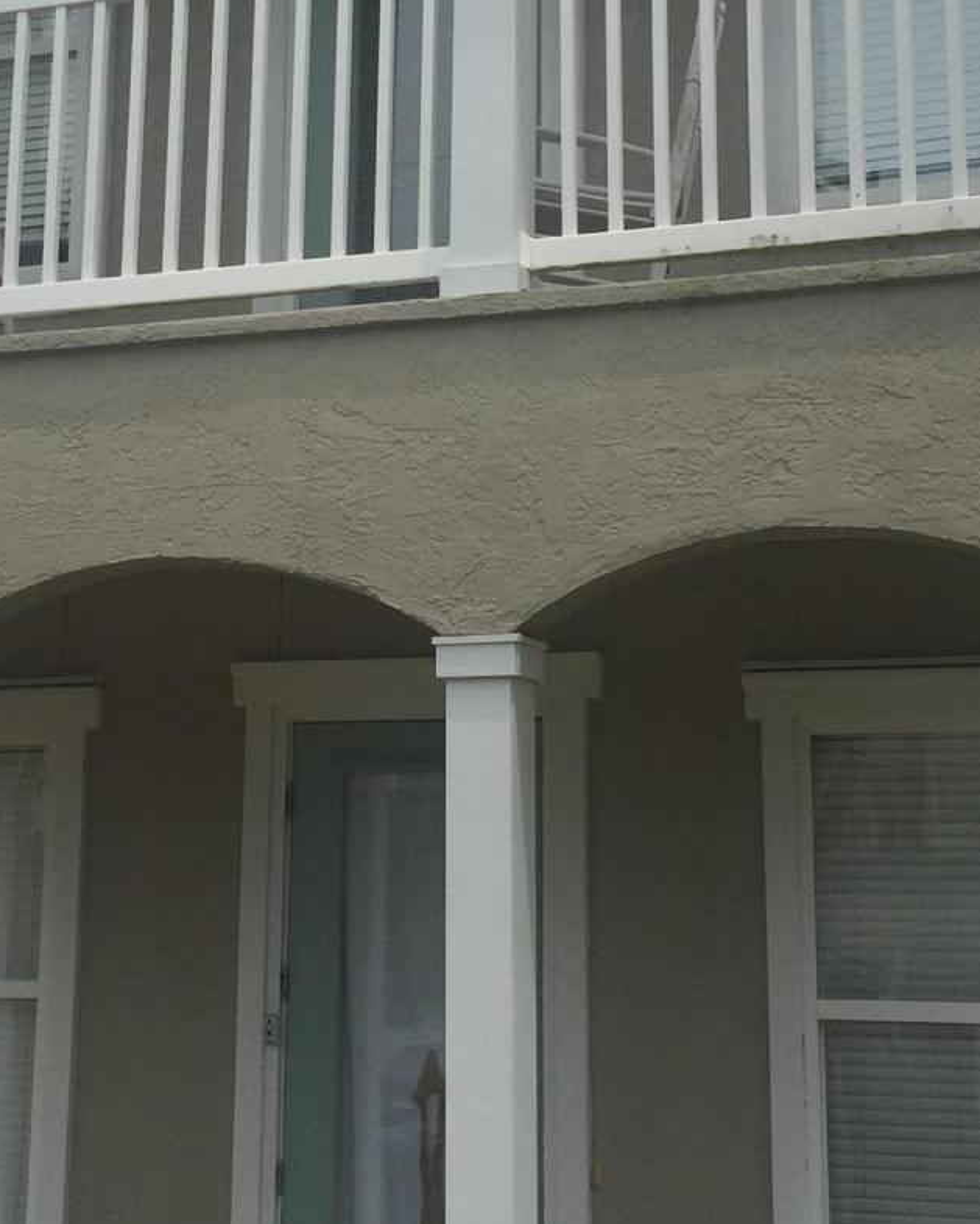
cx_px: 365
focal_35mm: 72
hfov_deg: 21.2
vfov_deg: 26.2
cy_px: 386
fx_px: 2610
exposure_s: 1/2825
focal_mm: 4.15
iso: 32
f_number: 2.2
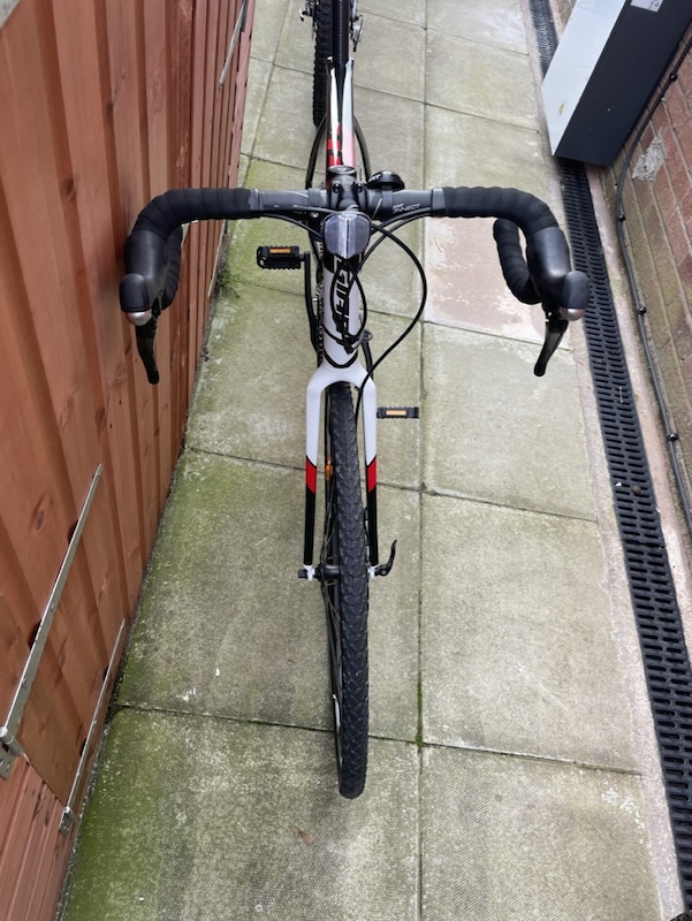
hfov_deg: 53.1
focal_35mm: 26
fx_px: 692
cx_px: 346
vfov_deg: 67.3
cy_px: 460
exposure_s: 1/170
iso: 32
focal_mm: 4.2
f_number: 1.6
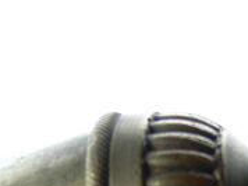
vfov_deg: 7.8
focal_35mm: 189
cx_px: 155
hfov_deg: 10.5
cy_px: 231
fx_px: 1352
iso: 100
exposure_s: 1/30
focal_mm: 12.6
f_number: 3.2
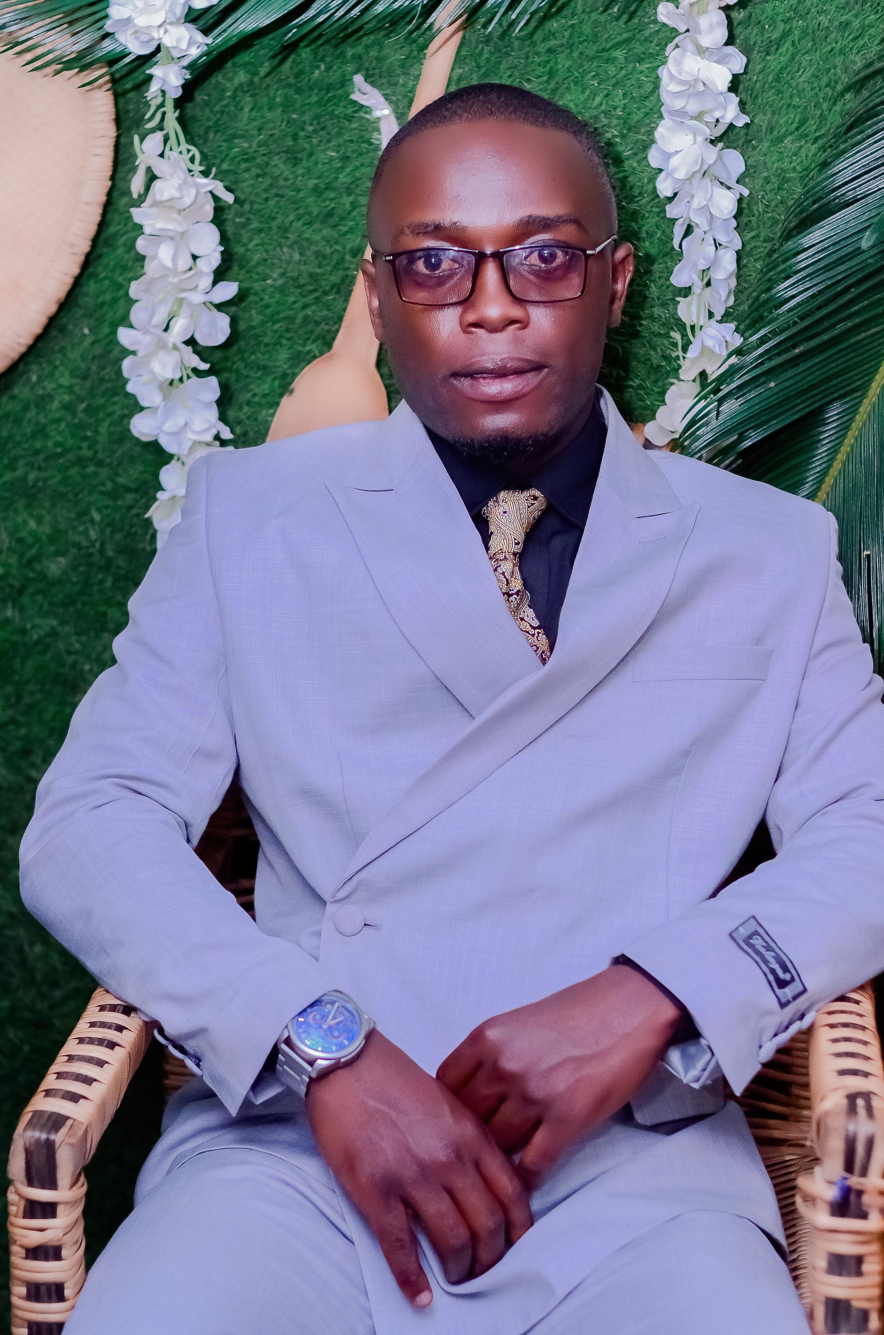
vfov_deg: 27.0
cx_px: 442
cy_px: 668
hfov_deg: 18.1
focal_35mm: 75
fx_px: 2775
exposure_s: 1/40
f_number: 2.2
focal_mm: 50
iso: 2500
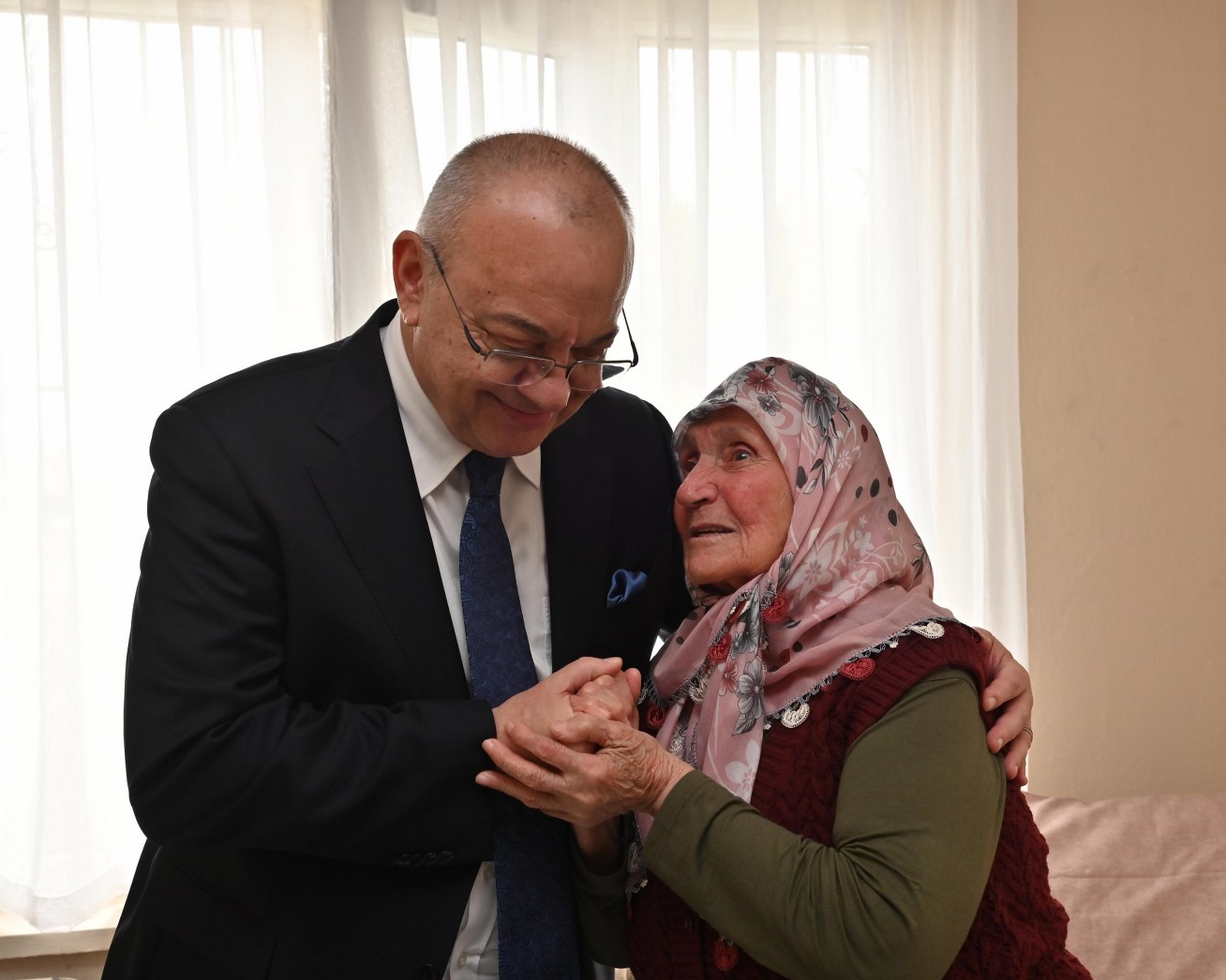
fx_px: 1560
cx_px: 667
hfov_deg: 42.9
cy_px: 489
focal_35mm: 43
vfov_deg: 34.9
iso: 1000
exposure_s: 1/125
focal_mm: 38
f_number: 7.1
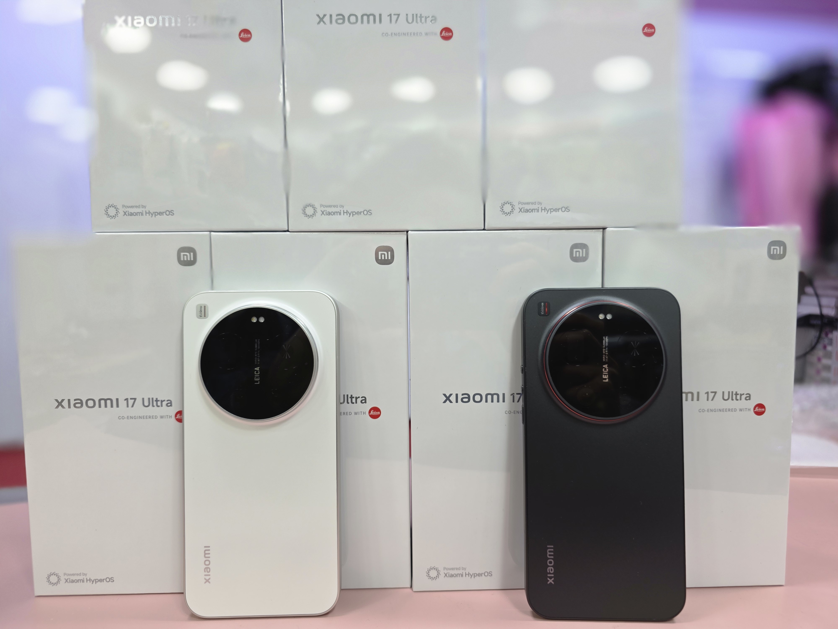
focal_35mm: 23
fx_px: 557
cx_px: 419
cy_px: 314
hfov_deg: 73.9
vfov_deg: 58.9
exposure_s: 1/100
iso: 32
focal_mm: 6.3
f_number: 1.7
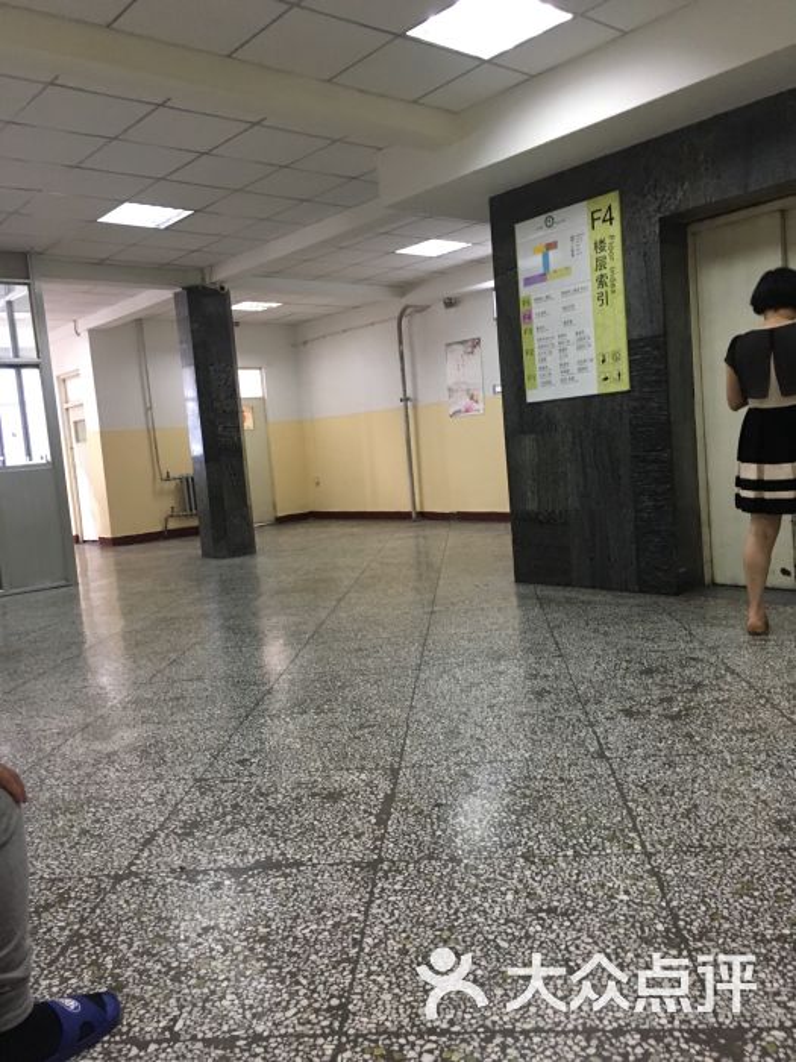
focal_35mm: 29
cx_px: 398
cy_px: 531
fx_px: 889
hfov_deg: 48.2
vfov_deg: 61.7
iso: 200
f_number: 2.2
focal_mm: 4.15
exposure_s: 1/33
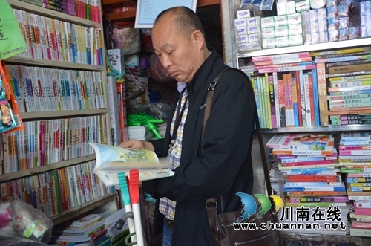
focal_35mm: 38
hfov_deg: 51.4
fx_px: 386
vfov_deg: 35.3
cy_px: 123
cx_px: 186
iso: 1600
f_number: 4
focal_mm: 25
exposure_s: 1/30
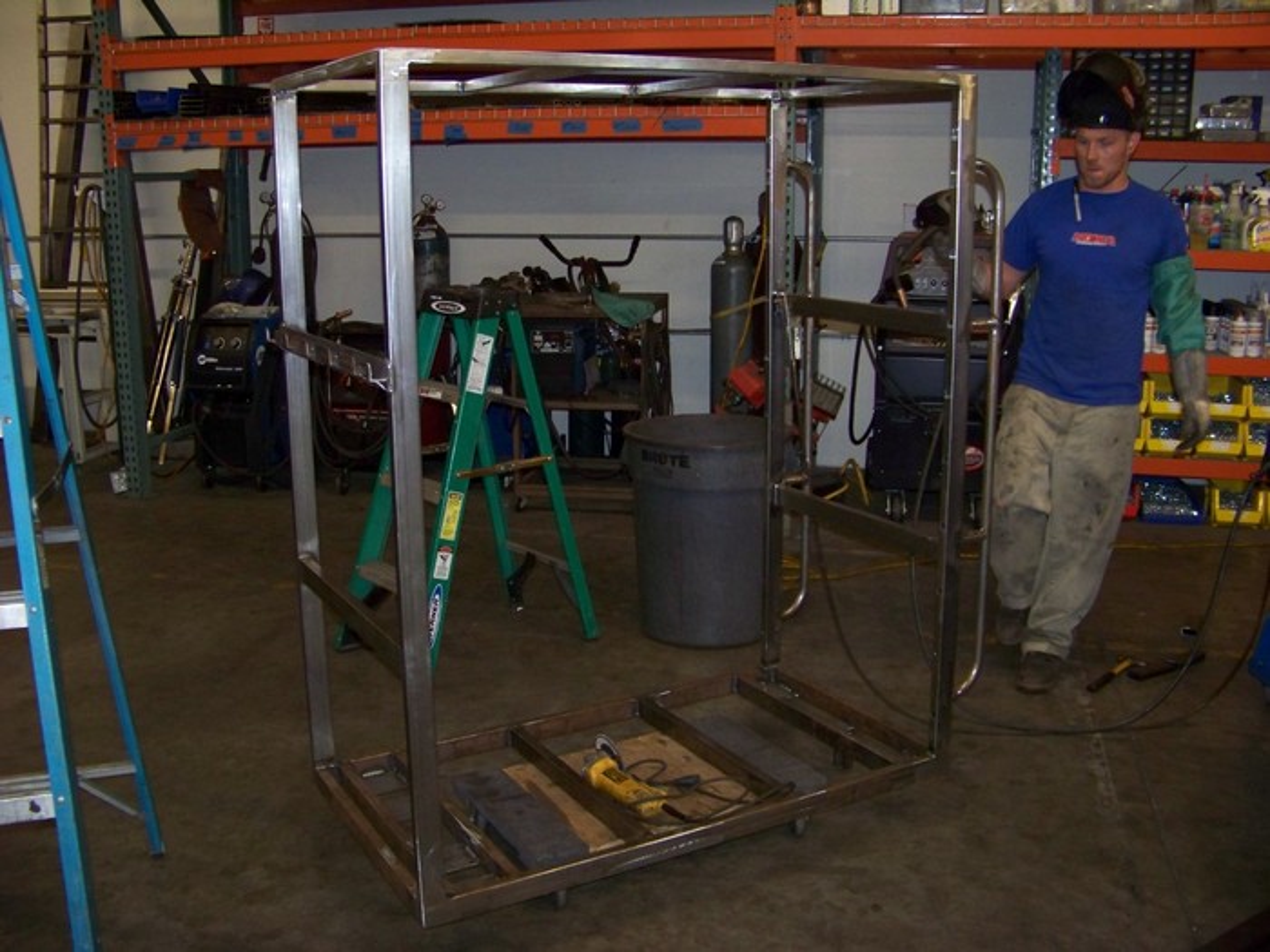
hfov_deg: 51.4
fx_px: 1321
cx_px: 635
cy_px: 476
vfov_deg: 39.7
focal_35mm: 36
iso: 200
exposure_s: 1/30
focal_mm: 5.85
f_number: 2.8
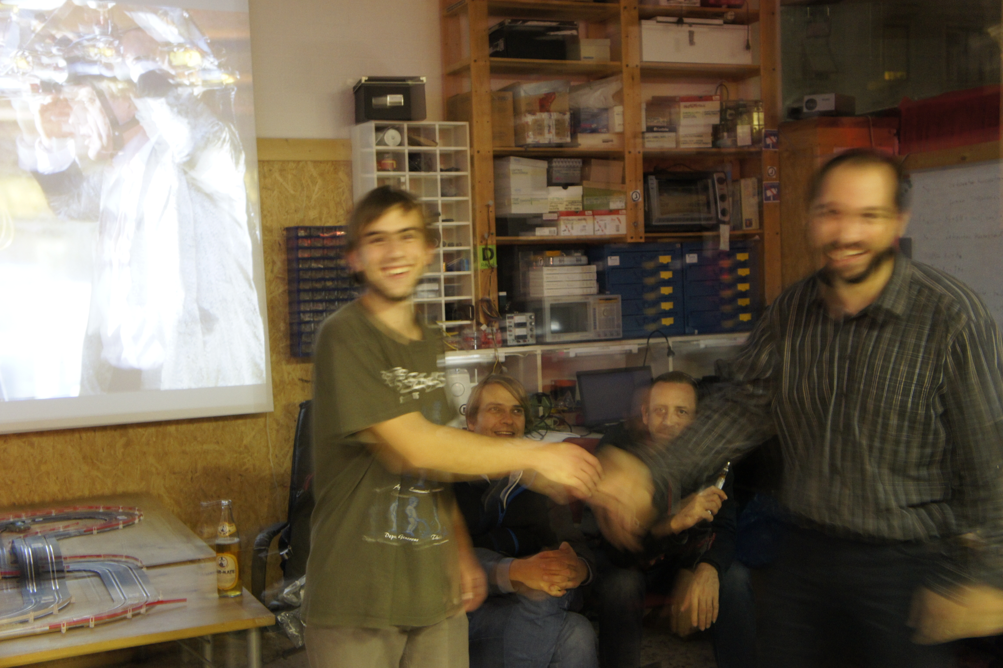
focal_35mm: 45
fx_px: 1253
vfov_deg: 29.8
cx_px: 502
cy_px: 334
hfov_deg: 43.6
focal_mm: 30
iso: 1600
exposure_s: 1/4
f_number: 4.5
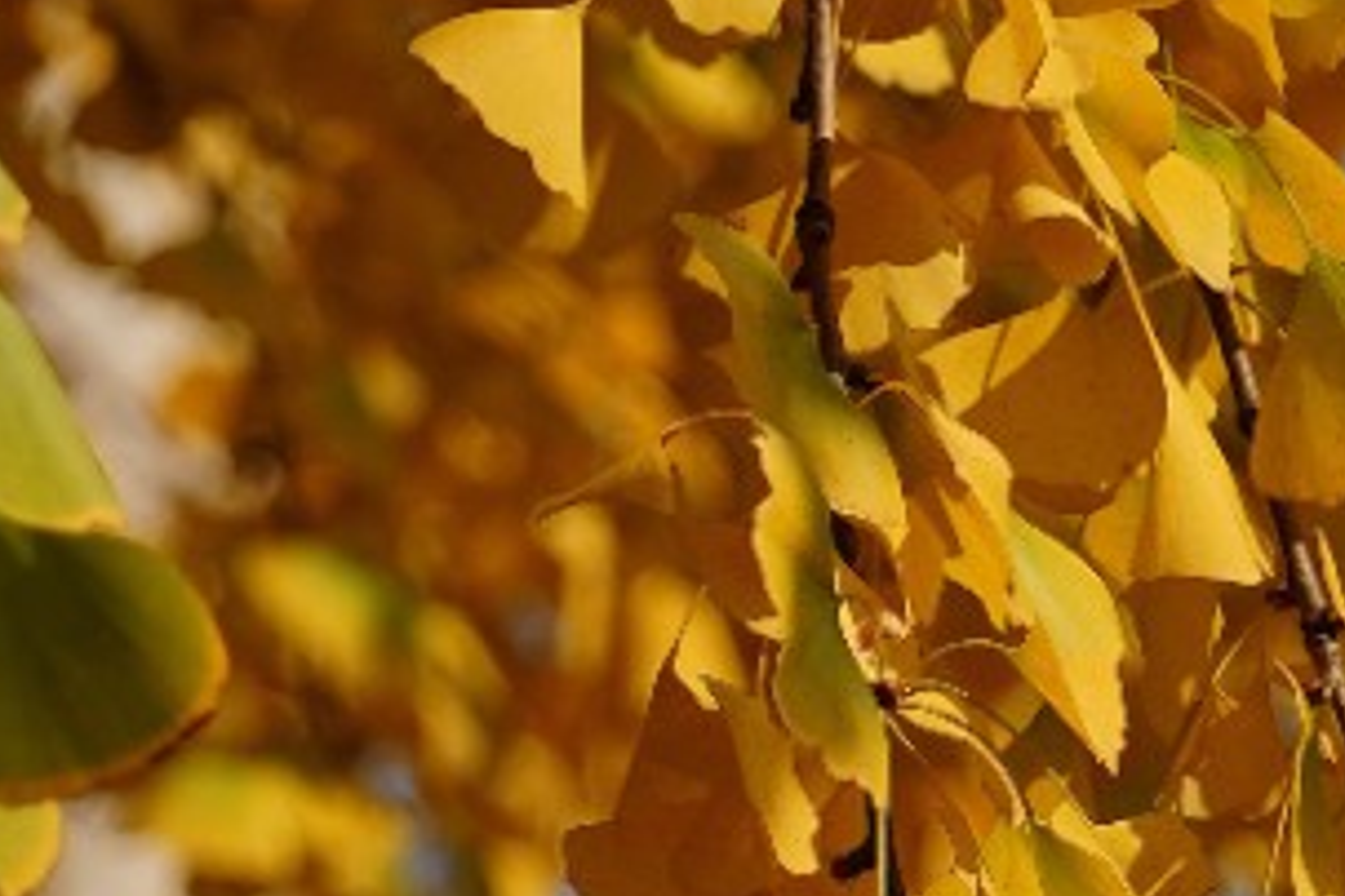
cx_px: 1531
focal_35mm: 923
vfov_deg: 1.5
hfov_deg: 2.2
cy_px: 916
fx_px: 34482
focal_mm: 200
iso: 100
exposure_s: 1/800
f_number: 5.6
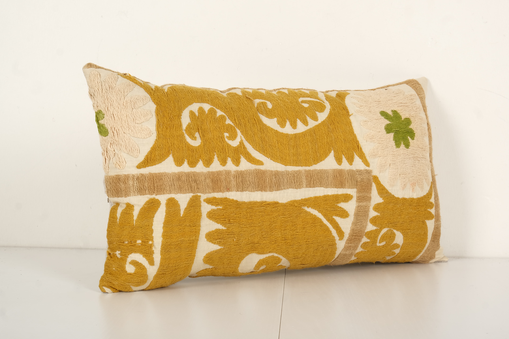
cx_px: 254
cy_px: 170
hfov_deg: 32.9
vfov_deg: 22.3
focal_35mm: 61
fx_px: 862
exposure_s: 1/160
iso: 80
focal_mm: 40.7
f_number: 13
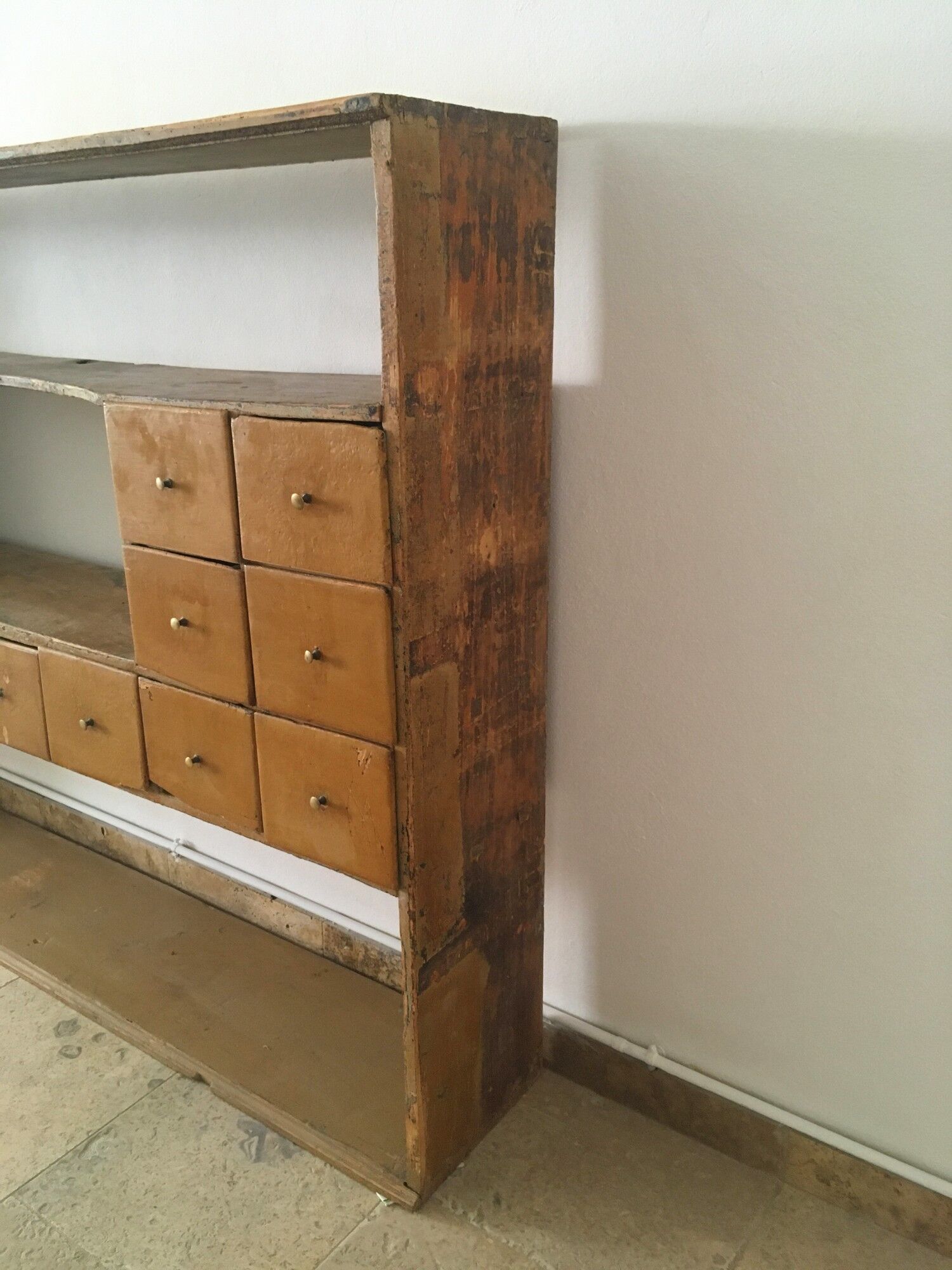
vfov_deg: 61.7
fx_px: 1063
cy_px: 635
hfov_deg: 48.2
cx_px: 476
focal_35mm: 29
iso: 250
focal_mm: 4.15
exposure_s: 1/33
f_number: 2.2
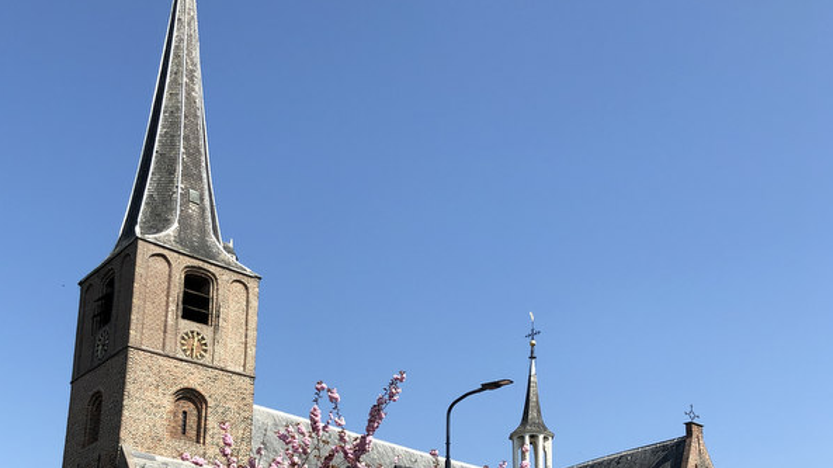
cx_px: 388
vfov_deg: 24.2
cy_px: 416
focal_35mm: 48
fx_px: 1060
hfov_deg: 42.9
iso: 20
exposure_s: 1/1621
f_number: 1.8
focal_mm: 3.99
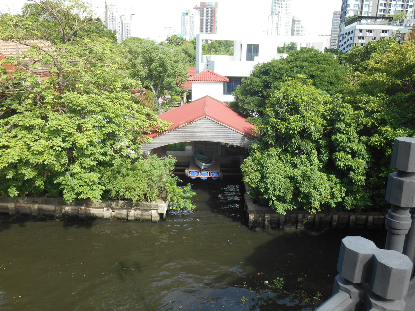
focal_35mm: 31
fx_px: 372
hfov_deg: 58.4
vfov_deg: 45.4
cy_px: 156
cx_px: 208
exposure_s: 1/250
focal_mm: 5.5
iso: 80
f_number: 3.6
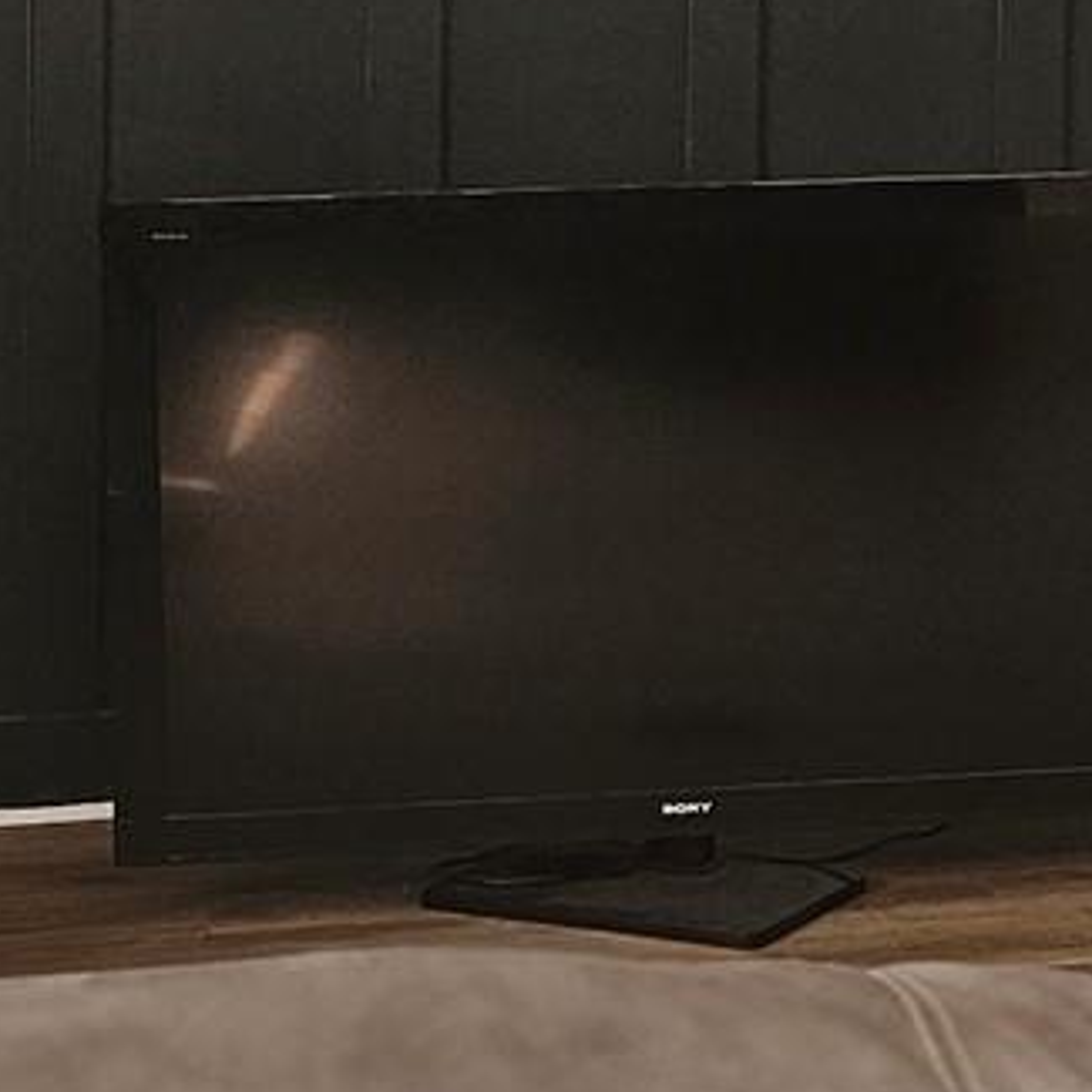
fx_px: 4568
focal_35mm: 128
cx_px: 1156
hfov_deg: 13.4
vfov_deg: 13.3
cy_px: -128
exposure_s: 1/170
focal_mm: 6.3
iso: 250
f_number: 1.7
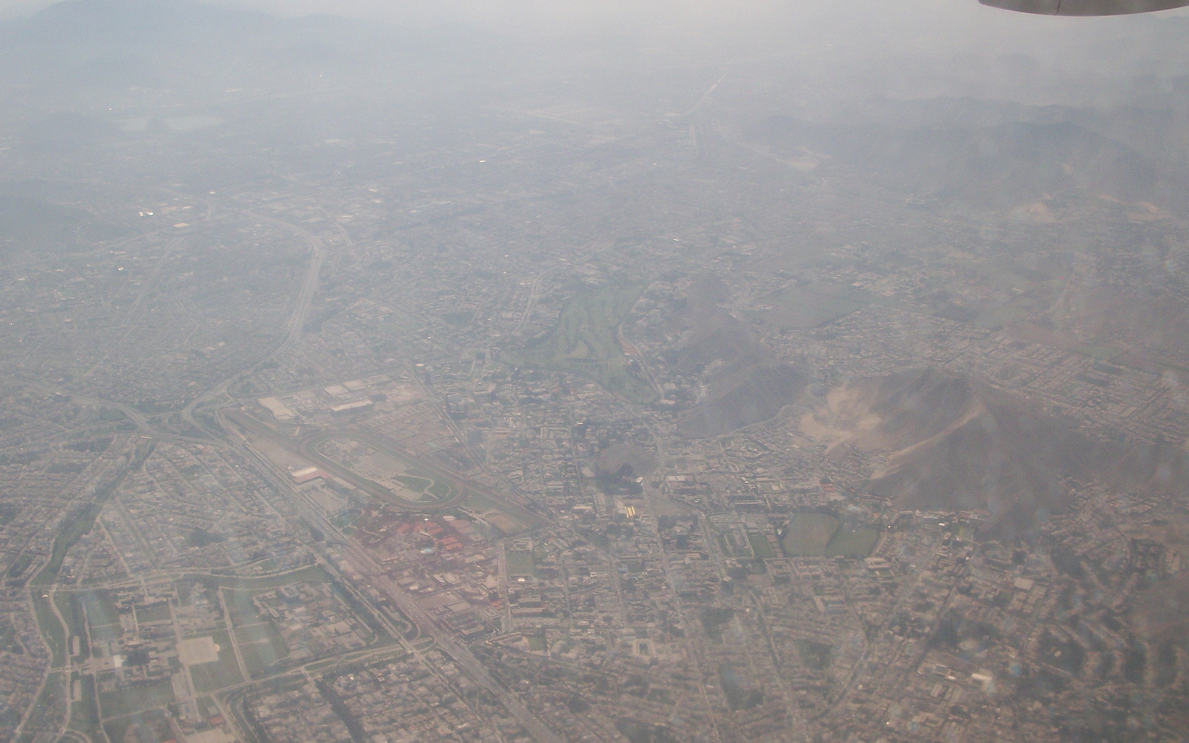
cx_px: 577
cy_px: 446
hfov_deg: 45.3
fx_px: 1426
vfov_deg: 29.1
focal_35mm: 44
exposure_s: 1/800
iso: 80
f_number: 3.1
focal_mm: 6.3
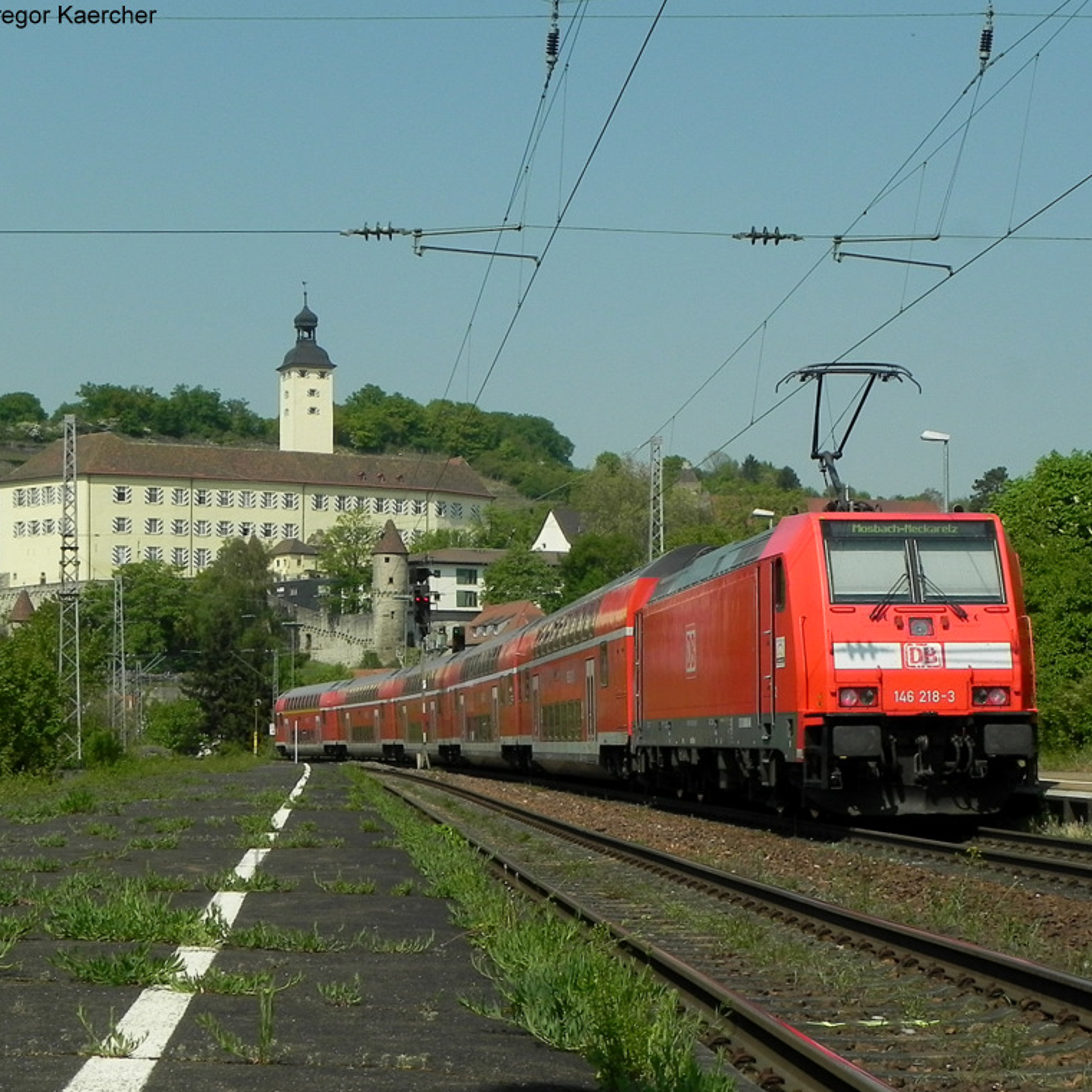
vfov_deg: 25.0
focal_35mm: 69
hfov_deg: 24.9
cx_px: 672
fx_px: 2463
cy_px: 549
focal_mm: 10.3
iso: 160
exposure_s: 1/800
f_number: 7.1
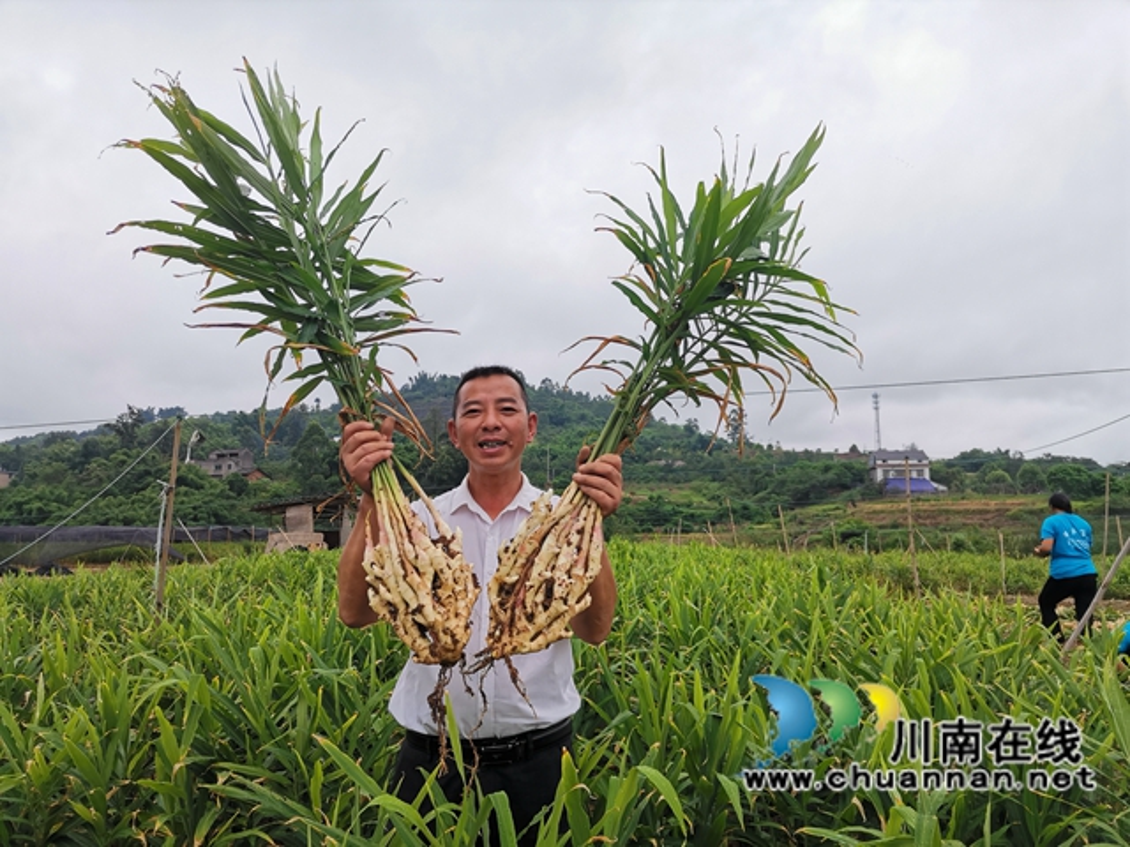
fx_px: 849
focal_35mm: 26
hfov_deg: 67.3
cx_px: 565
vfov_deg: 53.1
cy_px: 424
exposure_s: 1/476
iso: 50
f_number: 1.8
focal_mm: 4.75
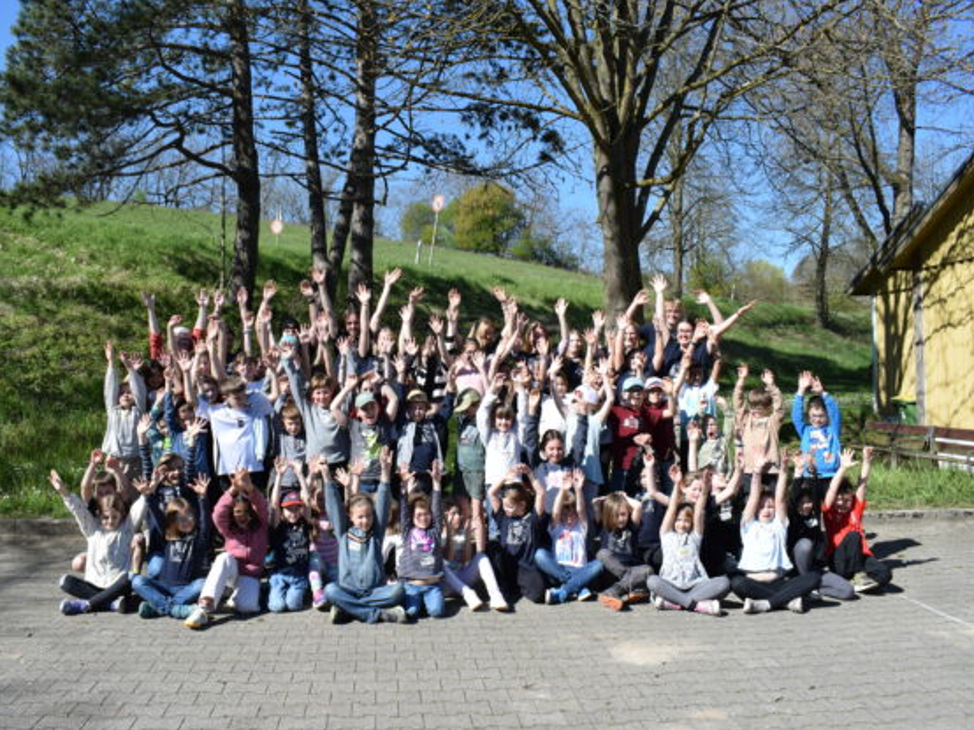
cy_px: 358
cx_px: 445
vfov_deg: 46.8
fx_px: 844
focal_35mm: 30
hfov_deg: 59.9
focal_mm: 18
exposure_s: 1/320
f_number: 9
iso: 200
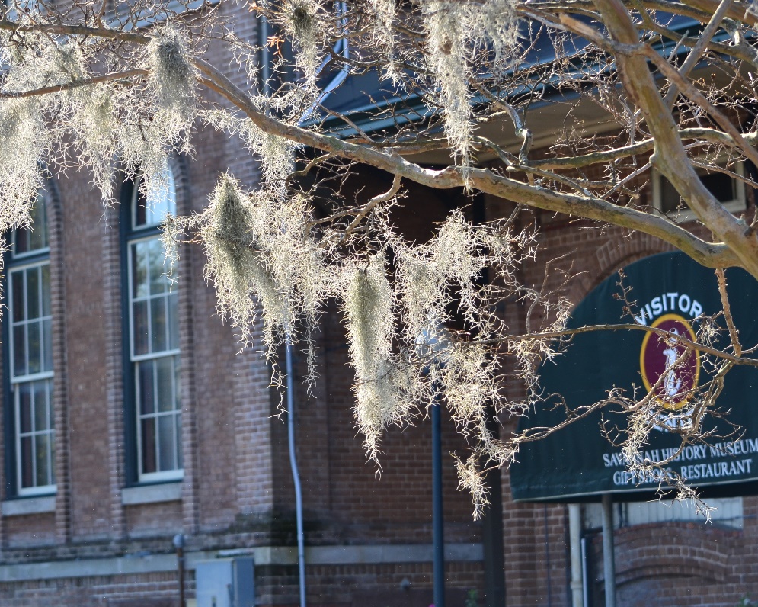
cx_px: 255
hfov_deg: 13.1
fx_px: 3292
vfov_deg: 10.5
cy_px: 315
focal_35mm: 147
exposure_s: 1/400
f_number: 5
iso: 200
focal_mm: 65
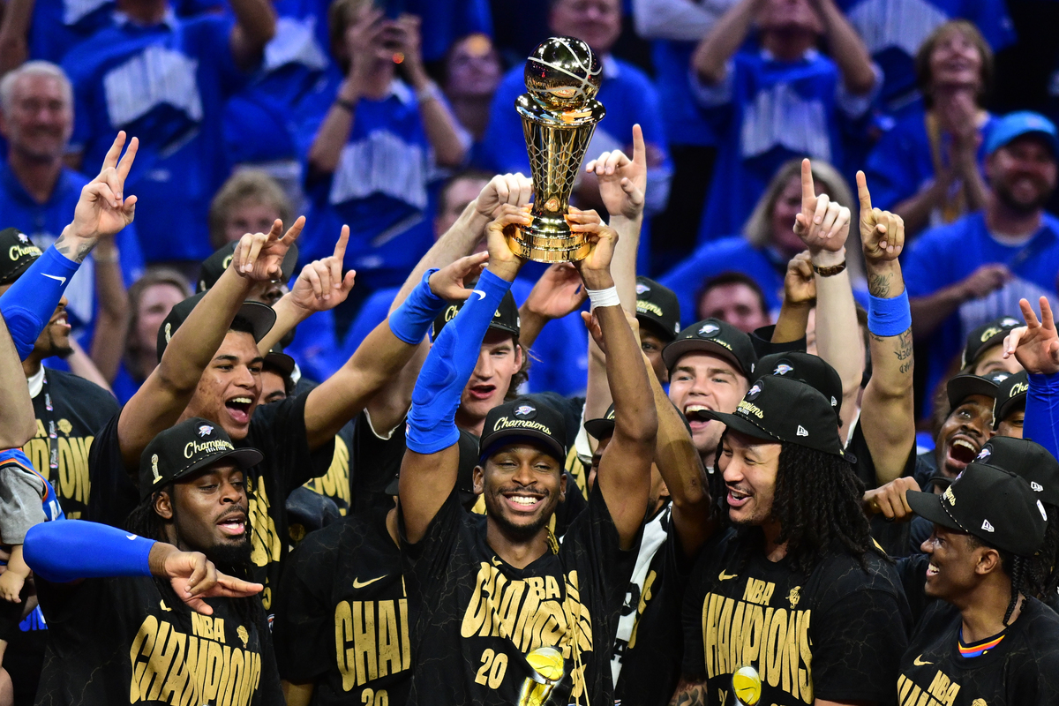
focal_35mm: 450
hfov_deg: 4.6
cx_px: 530
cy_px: 353
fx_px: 13236
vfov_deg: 3.1
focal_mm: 300
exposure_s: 1/1600
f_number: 2.8
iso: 2500
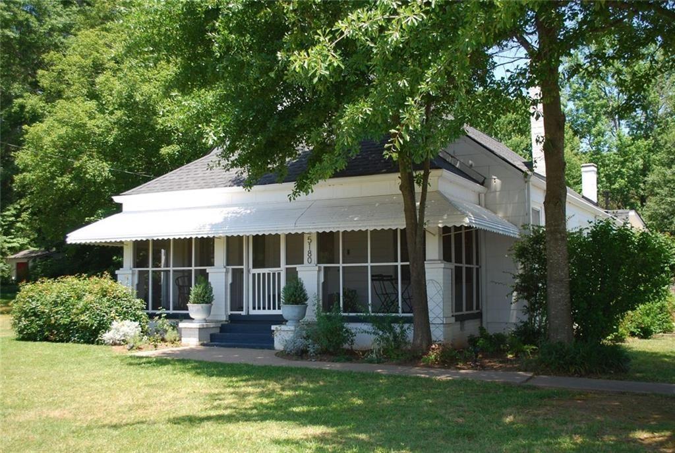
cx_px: 338
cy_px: 226
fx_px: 733
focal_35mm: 39
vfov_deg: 34.3
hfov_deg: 49.5
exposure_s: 1/200
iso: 100
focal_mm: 26
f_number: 4.2
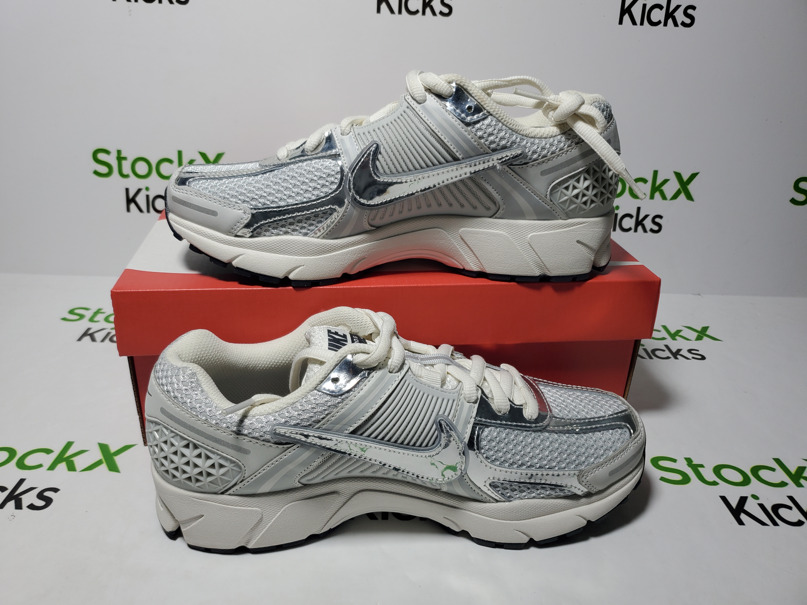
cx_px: 404
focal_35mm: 26
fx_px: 606
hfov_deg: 67.3
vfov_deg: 53.1
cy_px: 302
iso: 50
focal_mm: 4.3
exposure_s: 1/634
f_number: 1.5
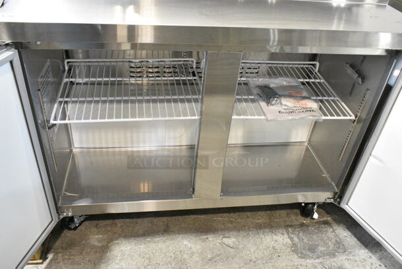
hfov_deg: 59.4
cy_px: 134
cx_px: 201
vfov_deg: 41.8
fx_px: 352
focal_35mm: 32
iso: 6400
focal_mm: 21
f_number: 7.1
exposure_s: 1/200
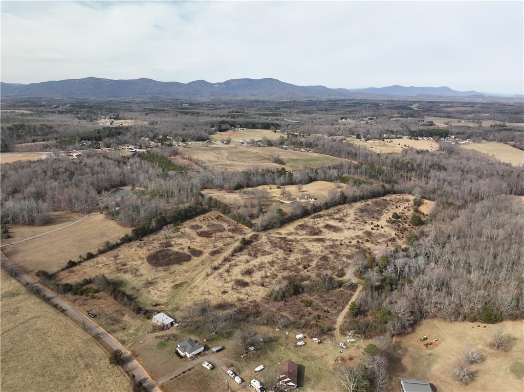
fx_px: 363
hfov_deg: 71.6
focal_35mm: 24
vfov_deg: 56.8
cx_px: 262
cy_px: 196
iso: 100
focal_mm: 12.29
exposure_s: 1/200
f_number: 2.8
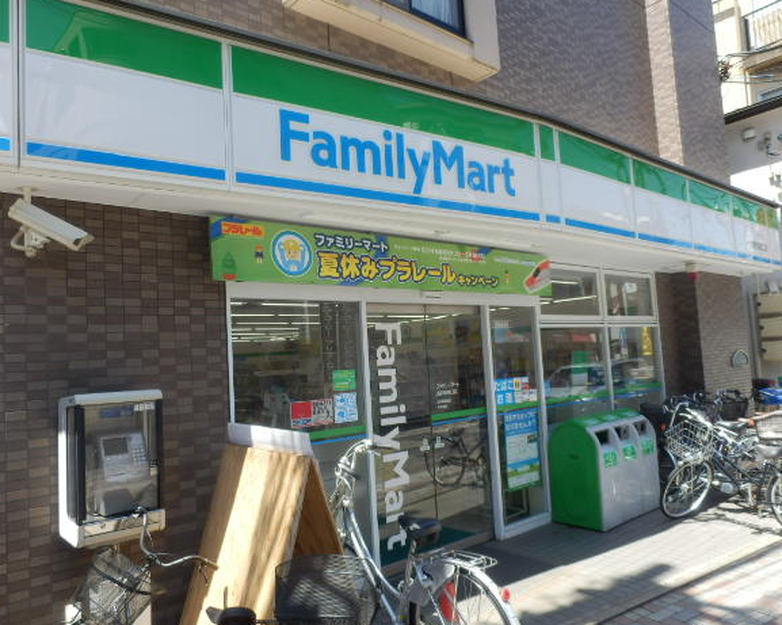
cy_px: 317
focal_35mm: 26
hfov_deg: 66.0
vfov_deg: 54.9
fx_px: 601
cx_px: 378
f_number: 3
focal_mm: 4.2
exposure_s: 1/250
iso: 80
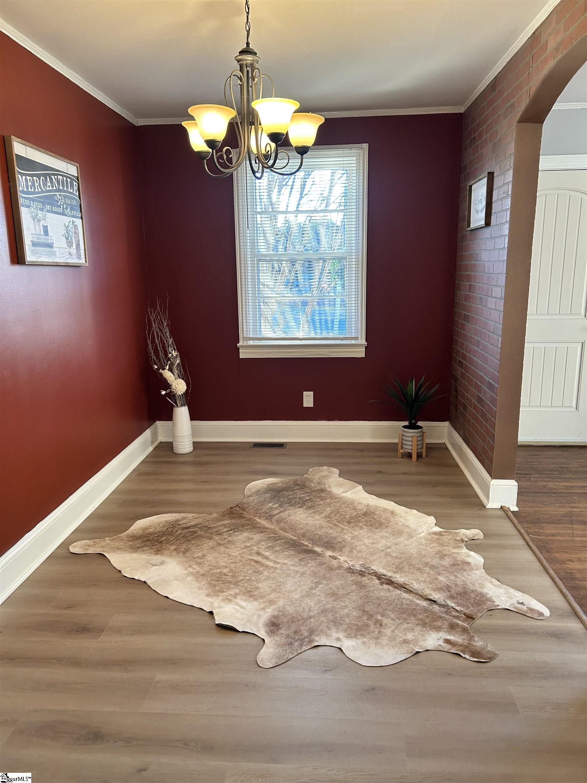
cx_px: 294
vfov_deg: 67.3
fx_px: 588
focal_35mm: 26
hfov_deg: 53.1
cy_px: 392
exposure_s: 1/60
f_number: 1.5
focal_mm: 5.7
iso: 125
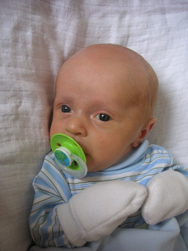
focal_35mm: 37
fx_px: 268
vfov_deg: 50.1
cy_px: 126
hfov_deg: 38.7
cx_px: 94
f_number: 2.8
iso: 100
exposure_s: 1/15
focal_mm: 6.1
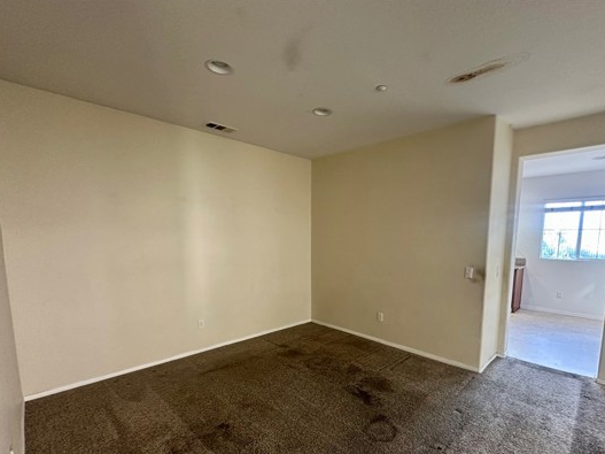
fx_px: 297
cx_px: 335
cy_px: 271
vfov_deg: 73.9
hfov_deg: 90.7
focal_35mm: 17
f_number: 2.2
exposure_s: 1/60
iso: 400
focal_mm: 2.22
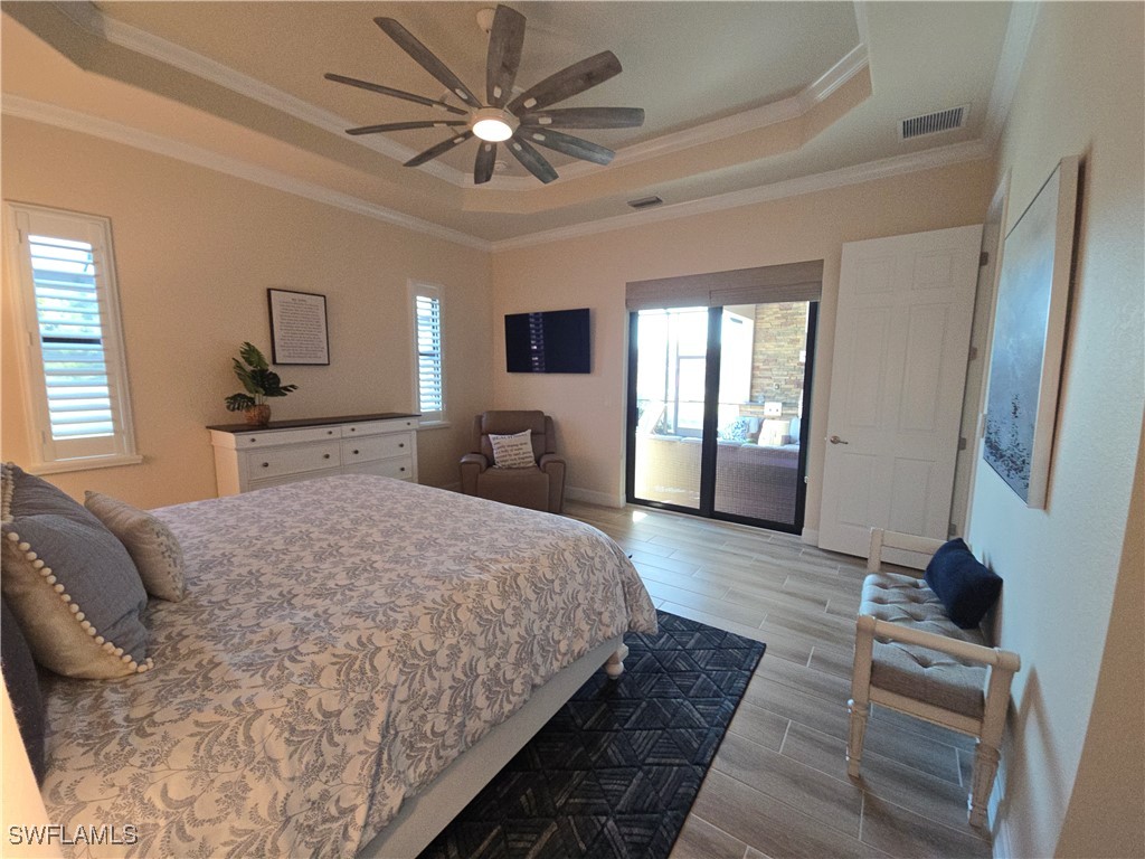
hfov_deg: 106.2
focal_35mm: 13
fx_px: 430
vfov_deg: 89.9
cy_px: 430
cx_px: 572
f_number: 2.2
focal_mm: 2.2
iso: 125
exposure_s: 1/60
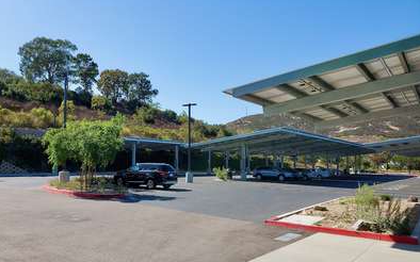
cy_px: 149
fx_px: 320
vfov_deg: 44.4
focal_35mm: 28
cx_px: 211
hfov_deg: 66.5
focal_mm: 4.3
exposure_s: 1/1096
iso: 50
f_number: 2.4
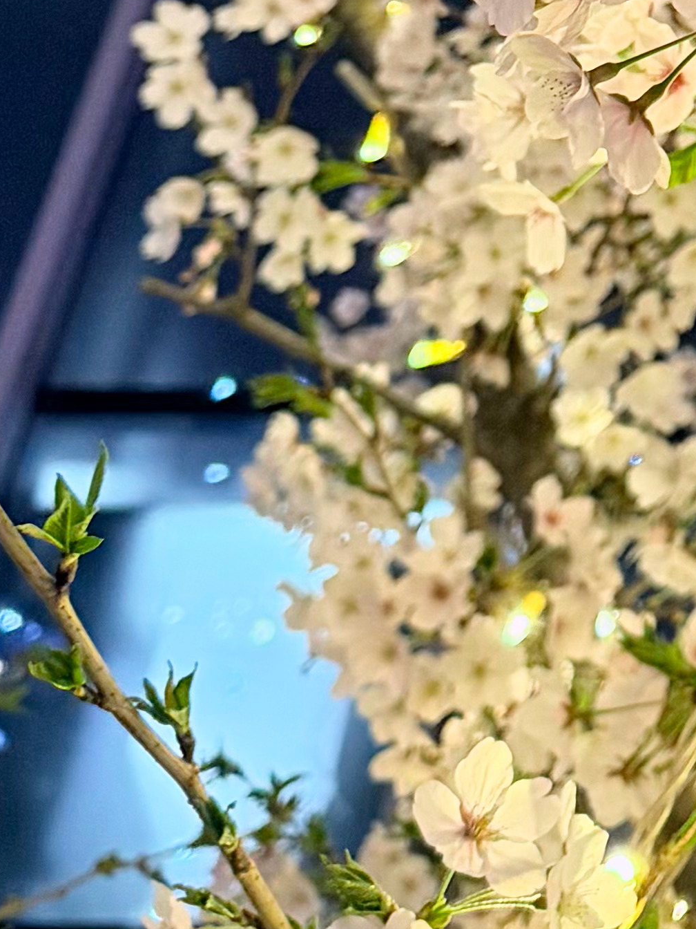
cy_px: -243
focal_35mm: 102
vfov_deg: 18.1
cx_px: 1299
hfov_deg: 13.0
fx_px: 2734
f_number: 1.78
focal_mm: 6.76
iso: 250
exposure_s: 1/50
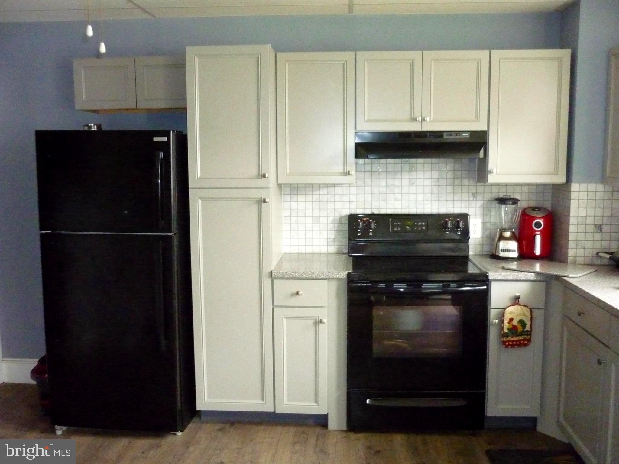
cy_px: 232
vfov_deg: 42.9
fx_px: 590
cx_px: 310
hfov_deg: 55.4
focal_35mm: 33
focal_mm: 5.5
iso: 1000
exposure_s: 1/40
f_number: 2.8
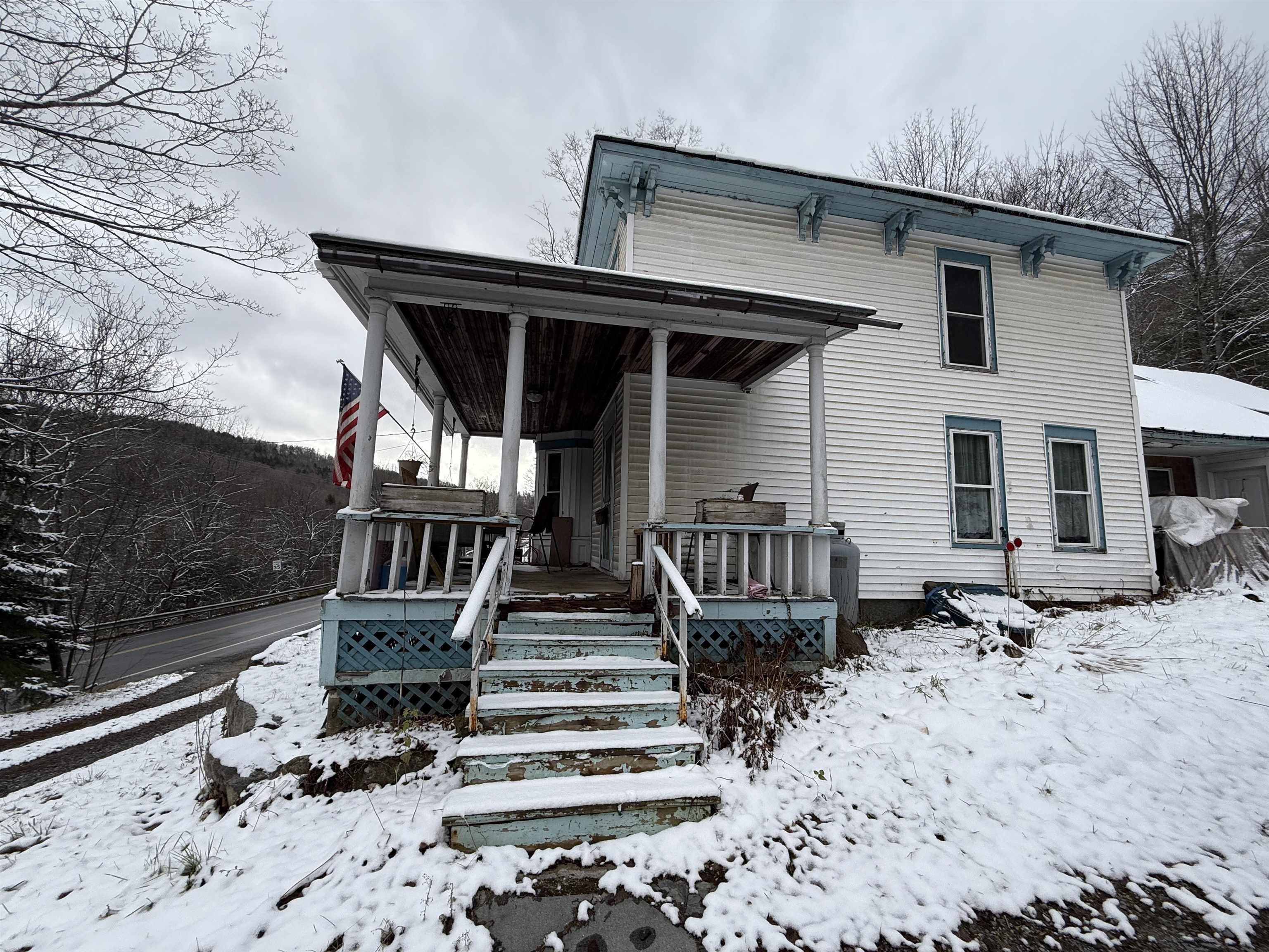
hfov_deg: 102.1
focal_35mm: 14
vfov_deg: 85.7
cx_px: 634
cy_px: 476
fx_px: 513
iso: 64
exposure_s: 1/809
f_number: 2.2
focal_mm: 2.22
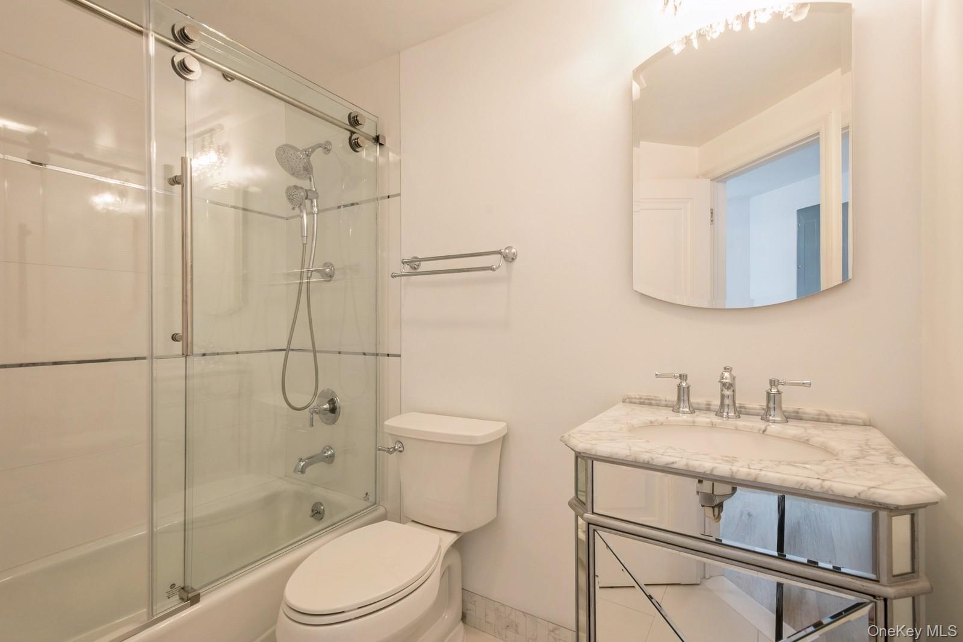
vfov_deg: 77.3
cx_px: 482
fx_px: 401
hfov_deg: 100.4
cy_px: 321
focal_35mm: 15
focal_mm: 10
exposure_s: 1/1.67
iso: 100
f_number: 11
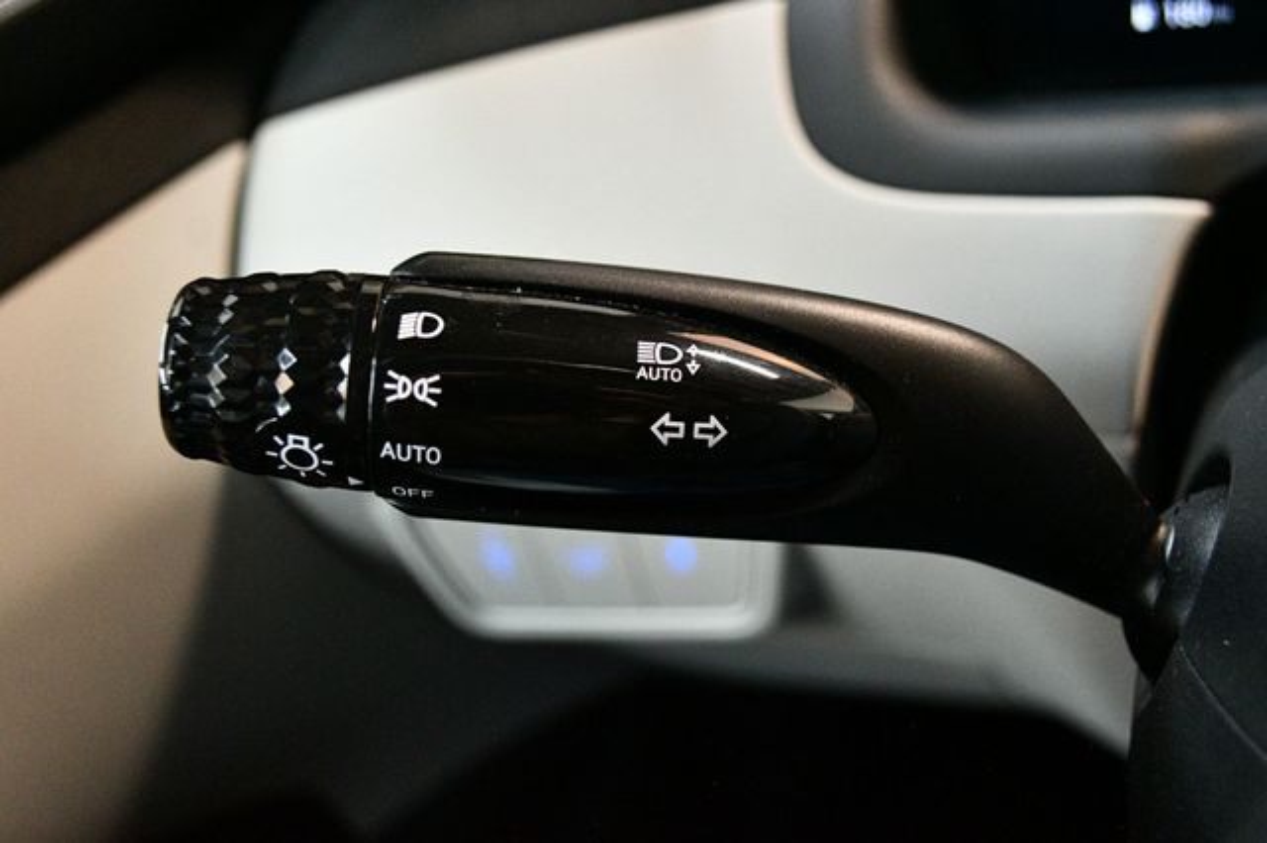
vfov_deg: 36.8
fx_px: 1266
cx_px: 634
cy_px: 422
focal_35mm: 36
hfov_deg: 53.2
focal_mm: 24
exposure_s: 1/60
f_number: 4
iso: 5600
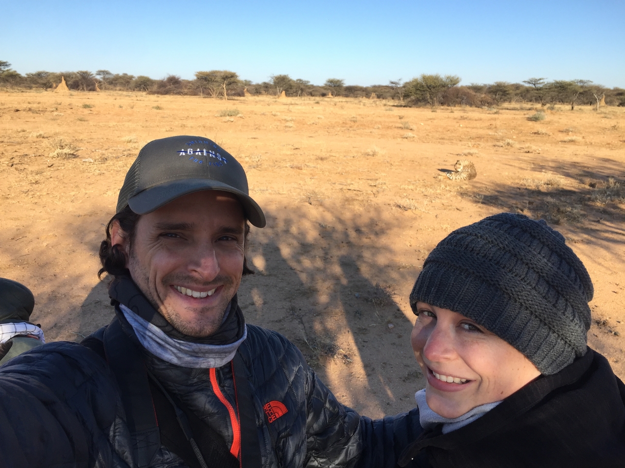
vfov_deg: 48.2
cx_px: 312
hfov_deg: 61.7
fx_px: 524
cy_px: 234
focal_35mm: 29
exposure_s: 1/791
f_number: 2.2
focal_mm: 4.15
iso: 32
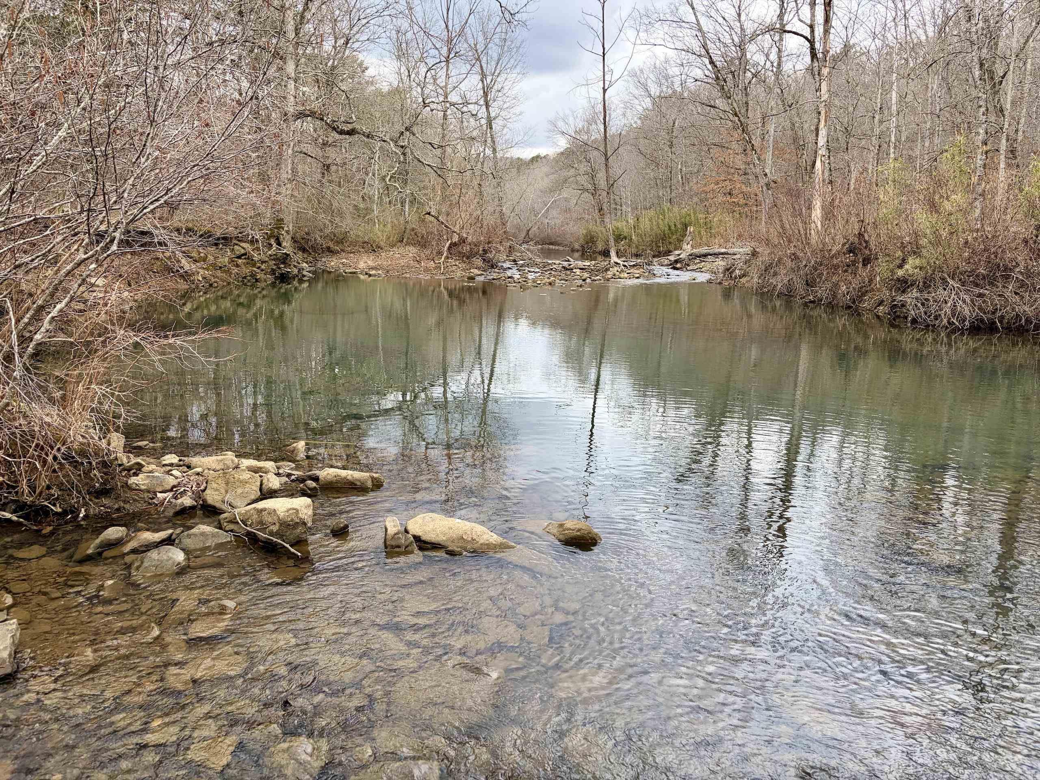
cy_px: 390
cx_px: 520
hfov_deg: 67.3
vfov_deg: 53.1
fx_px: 781
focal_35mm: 26
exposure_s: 1/492
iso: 64
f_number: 1.6
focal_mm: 5.96
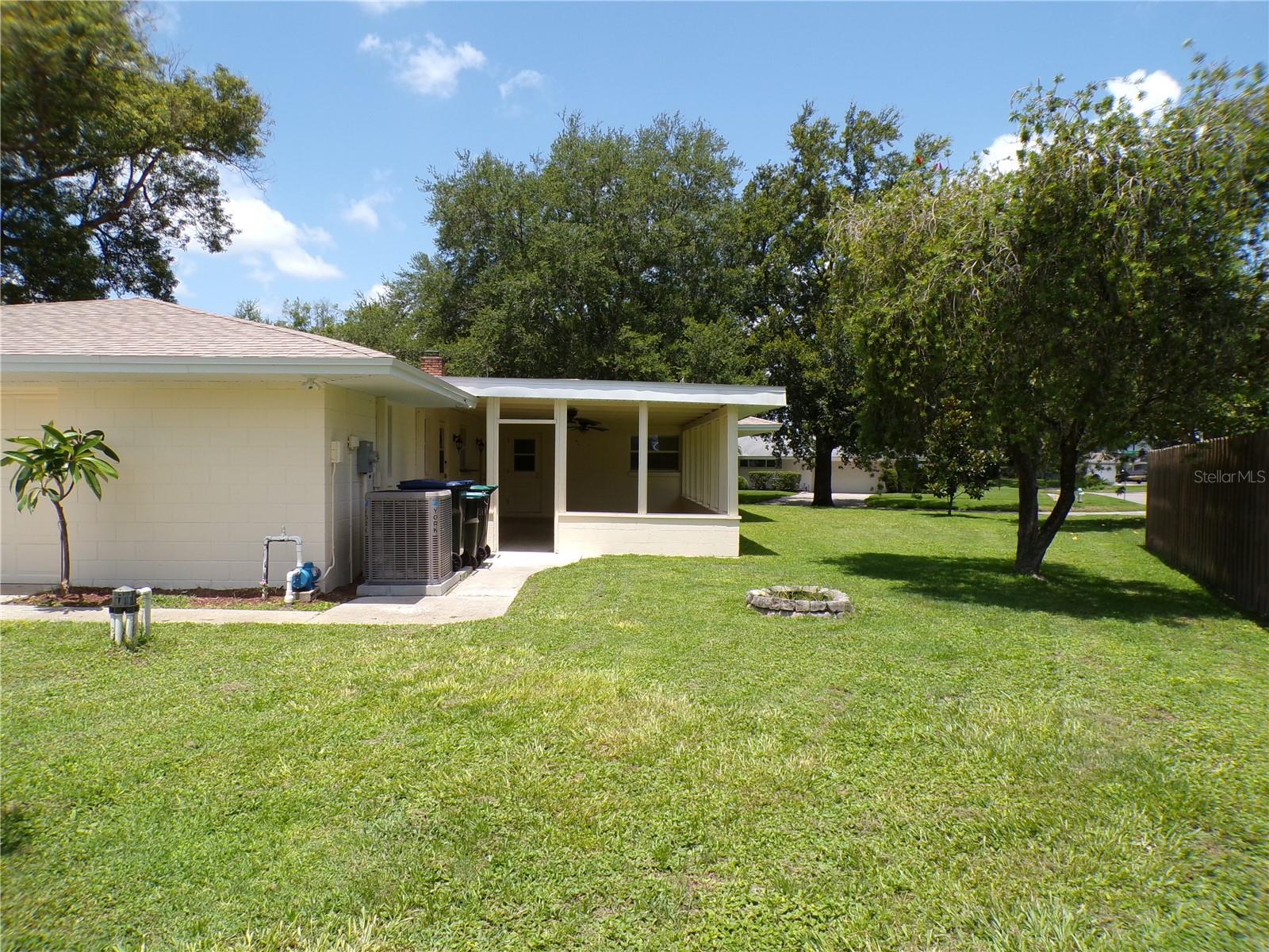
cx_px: 634
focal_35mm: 24
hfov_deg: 71.6
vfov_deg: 56.8
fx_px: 880
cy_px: 476
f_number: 4.4
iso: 100
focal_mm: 4.3
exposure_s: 1/550
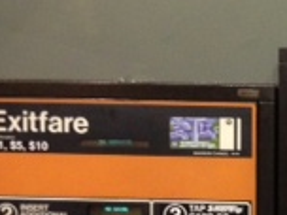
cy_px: 270
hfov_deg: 13.0
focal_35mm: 139
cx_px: 502
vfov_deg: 10.5
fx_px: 1152
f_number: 2.4
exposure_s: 1/20
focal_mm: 4.12
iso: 200
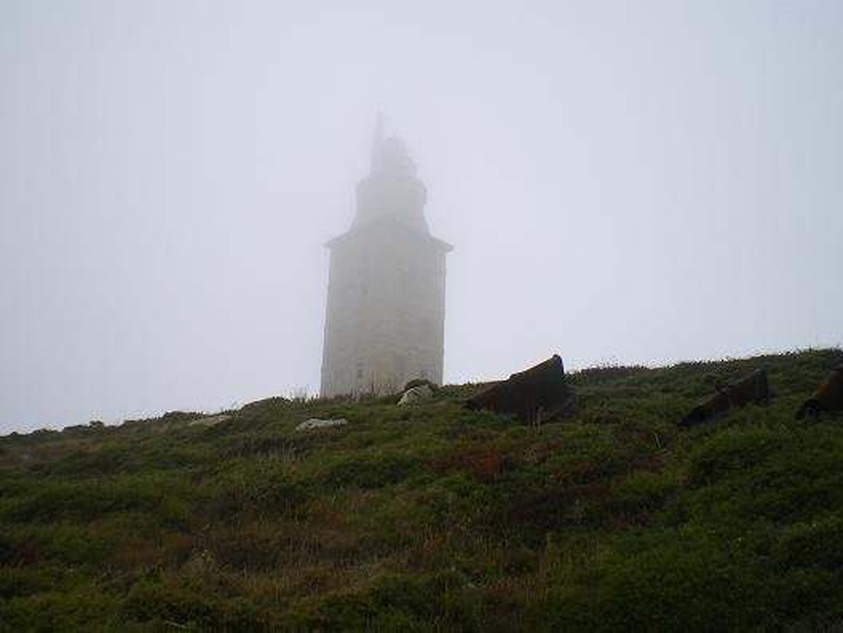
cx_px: 422
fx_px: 925
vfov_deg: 37.7
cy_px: 316
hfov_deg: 49.0
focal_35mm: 38
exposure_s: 1/400
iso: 64
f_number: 4.6
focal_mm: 6.3
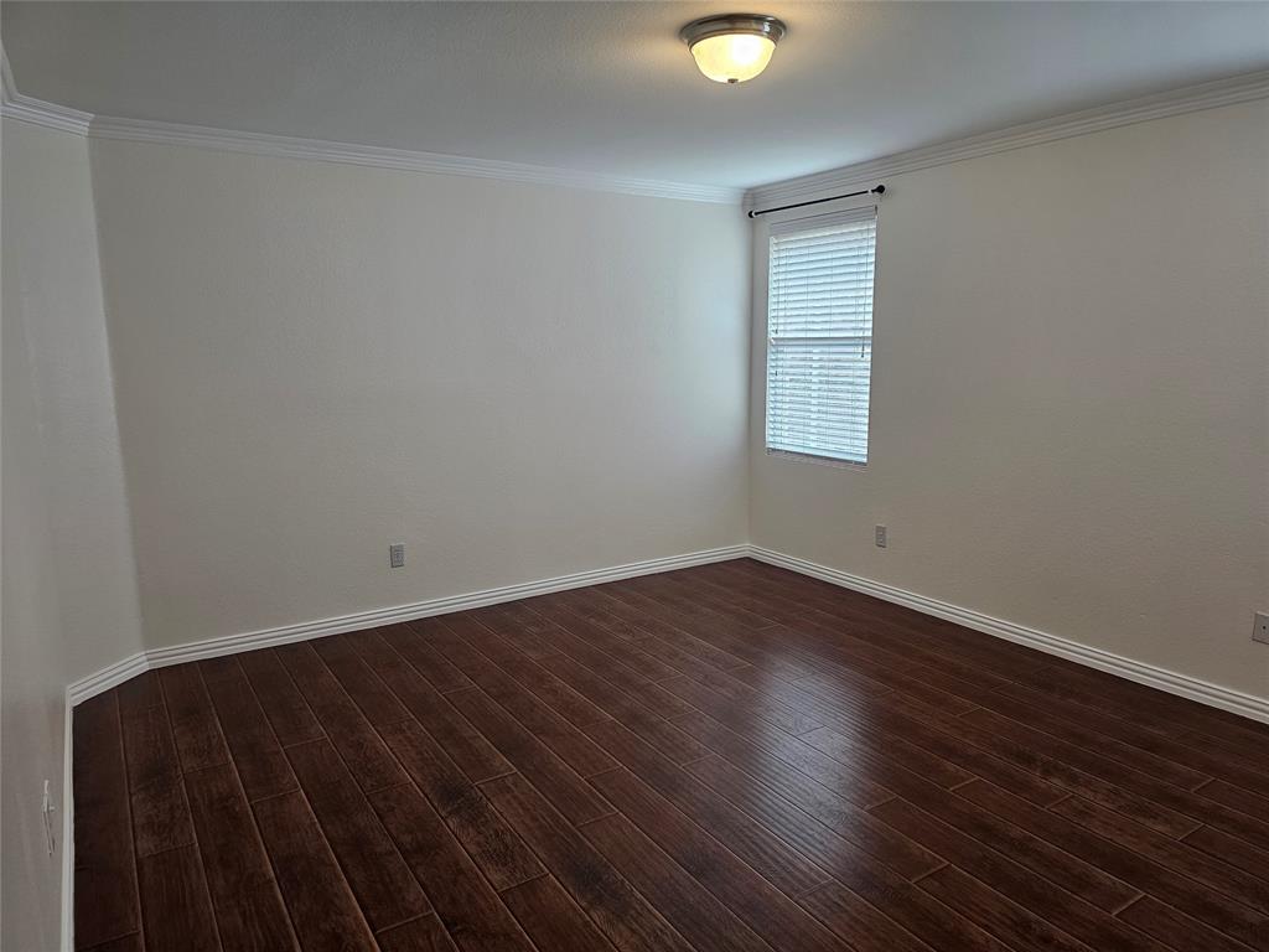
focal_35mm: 23
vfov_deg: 58.9
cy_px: 476
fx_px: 843
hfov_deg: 73.9
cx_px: 634
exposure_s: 1/120
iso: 125
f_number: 1.7
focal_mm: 6.3
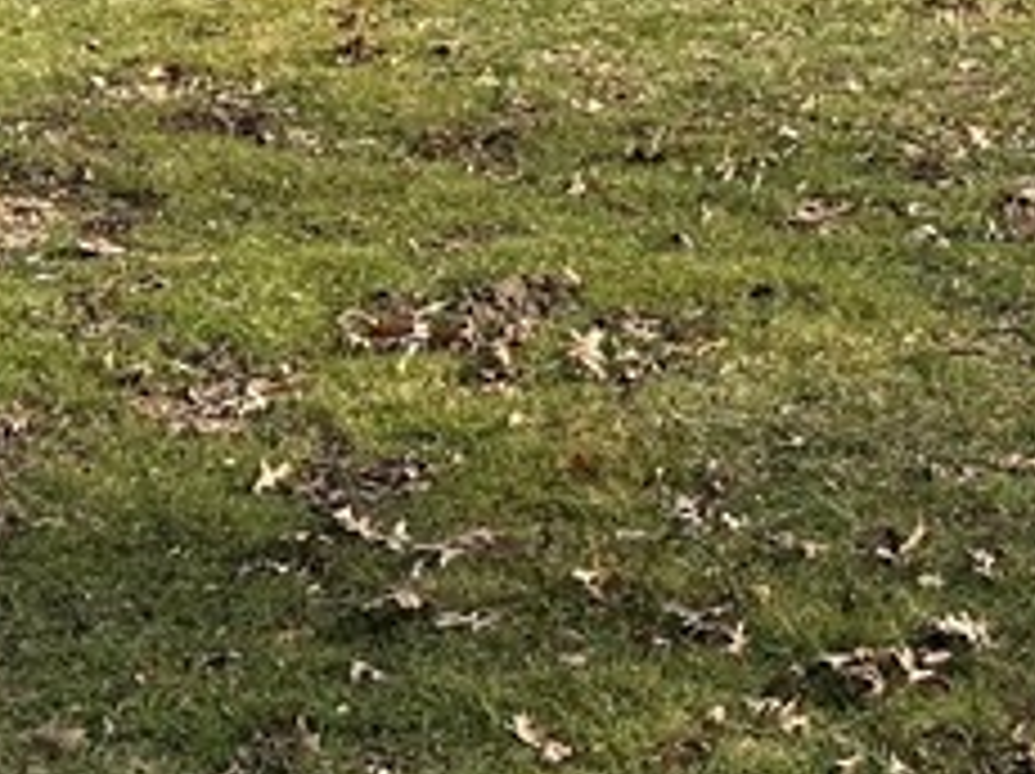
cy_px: -108
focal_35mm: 107
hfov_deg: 16.6
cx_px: 1598
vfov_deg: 13.5
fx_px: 3196
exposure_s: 1/2967
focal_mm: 6.86
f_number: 1.78
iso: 80
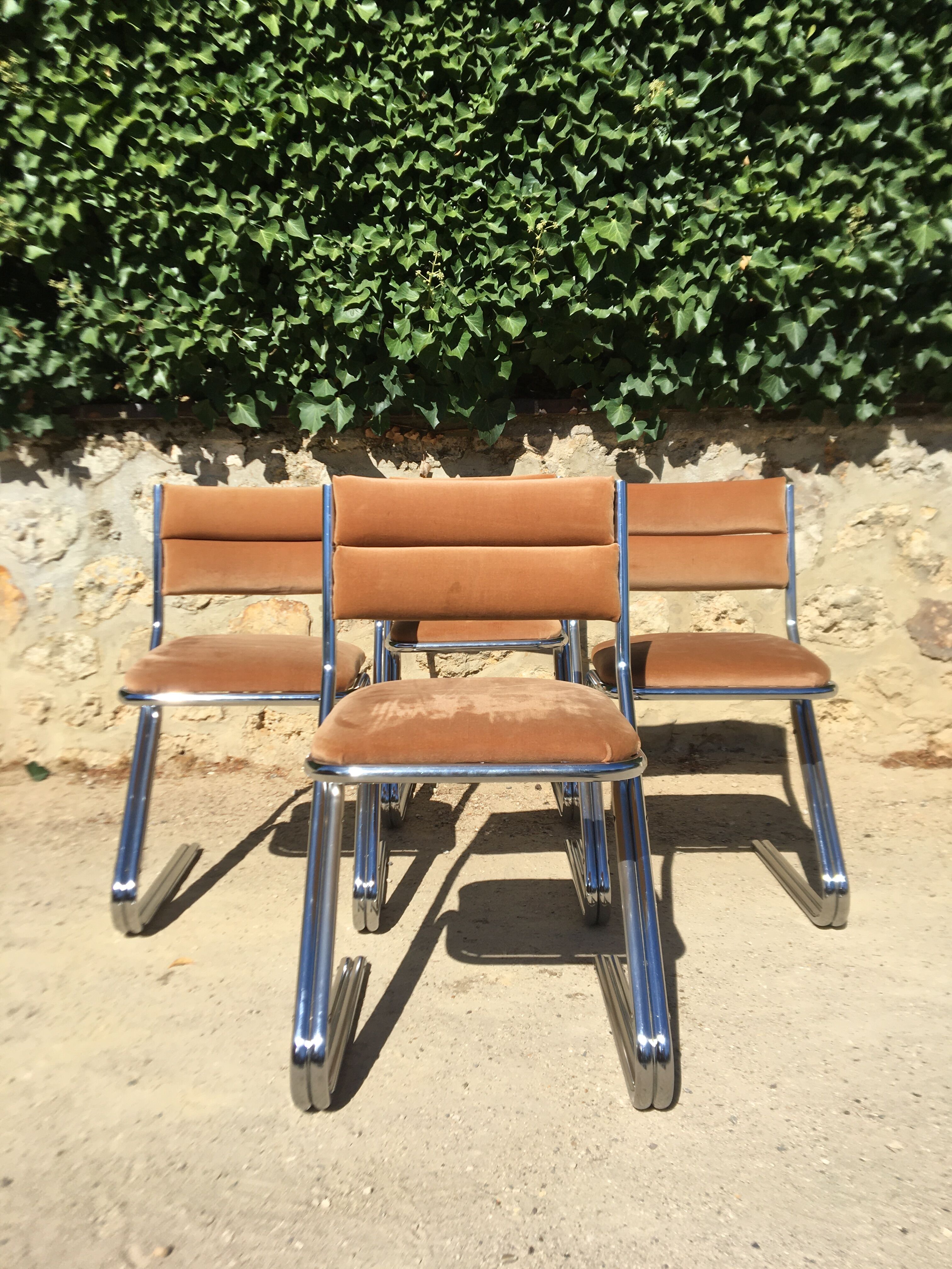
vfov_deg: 61.7
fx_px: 1063
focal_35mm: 29
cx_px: 476
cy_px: 634
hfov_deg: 48.2
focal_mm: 4.15
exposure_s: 1/2024
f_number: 2.2
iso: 25
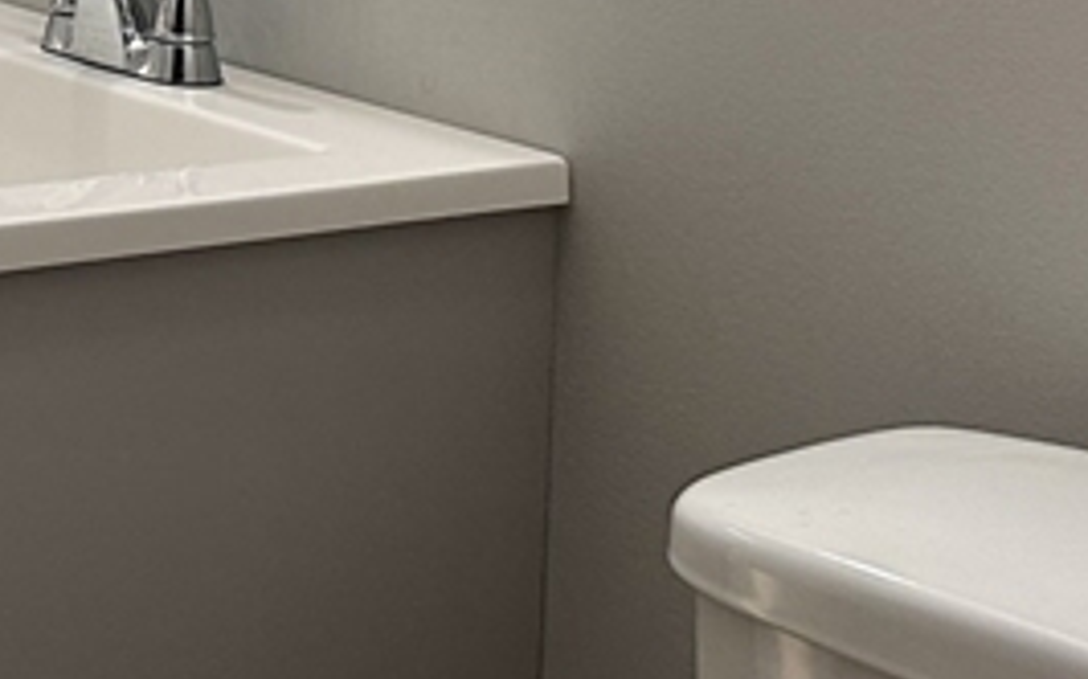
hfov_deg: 19.5
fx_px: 2905
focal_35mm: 98
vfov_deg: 12.7
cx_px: -339
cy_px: -331
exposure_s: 1/120
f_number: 1.78
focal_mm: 6.86
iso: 160
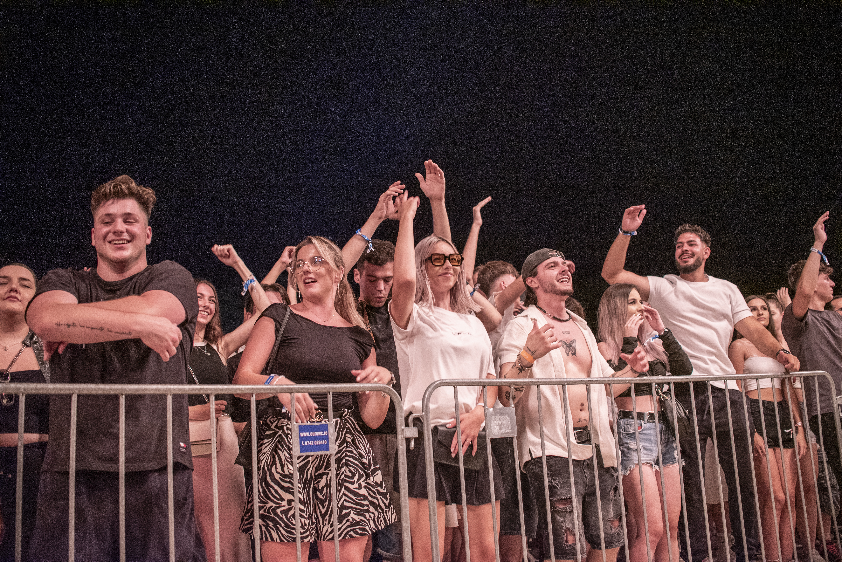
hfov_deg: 54.4
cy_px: 281
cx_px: 421
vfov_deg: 37.9
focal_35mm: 35
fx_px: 819
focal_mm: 35
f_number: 3.2
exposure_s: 1/400
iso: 3200
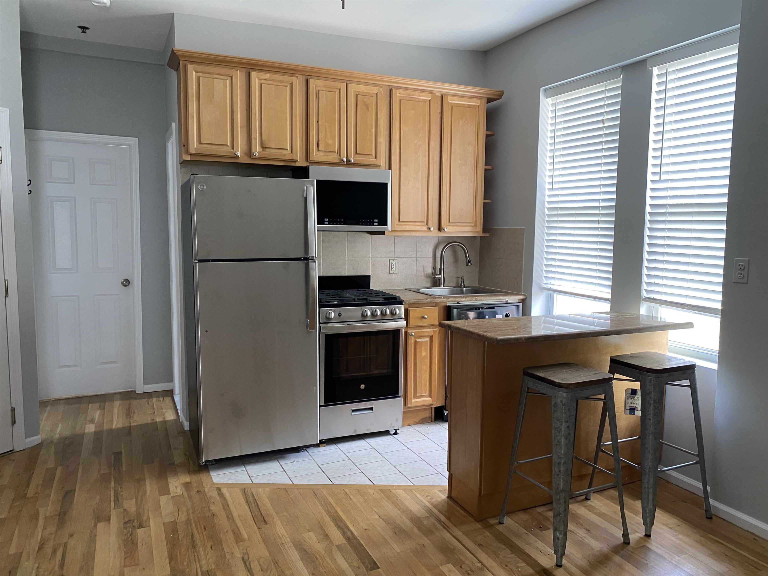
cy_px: 288
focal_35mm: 26
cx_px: 384
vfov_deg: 53.1
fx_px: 577
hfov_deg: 67.3
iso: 160
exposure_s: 1/60
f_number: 1.8
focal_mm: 4.25
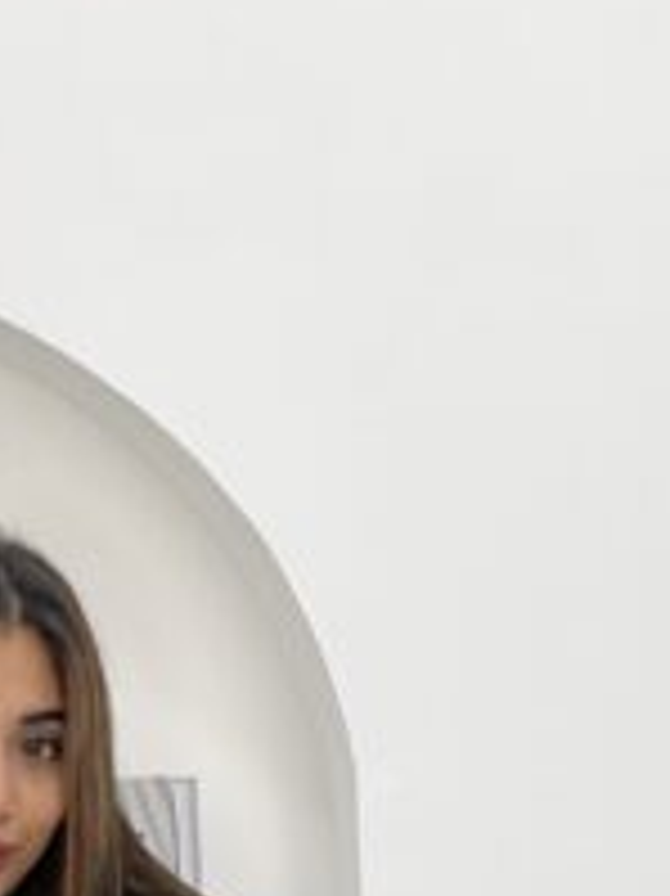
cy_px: 1288
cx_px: 31
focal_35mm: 157
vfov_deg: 12.1
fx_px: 4056
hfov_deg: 9.4
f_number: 2
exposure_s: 1/100
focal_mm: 6
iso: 32
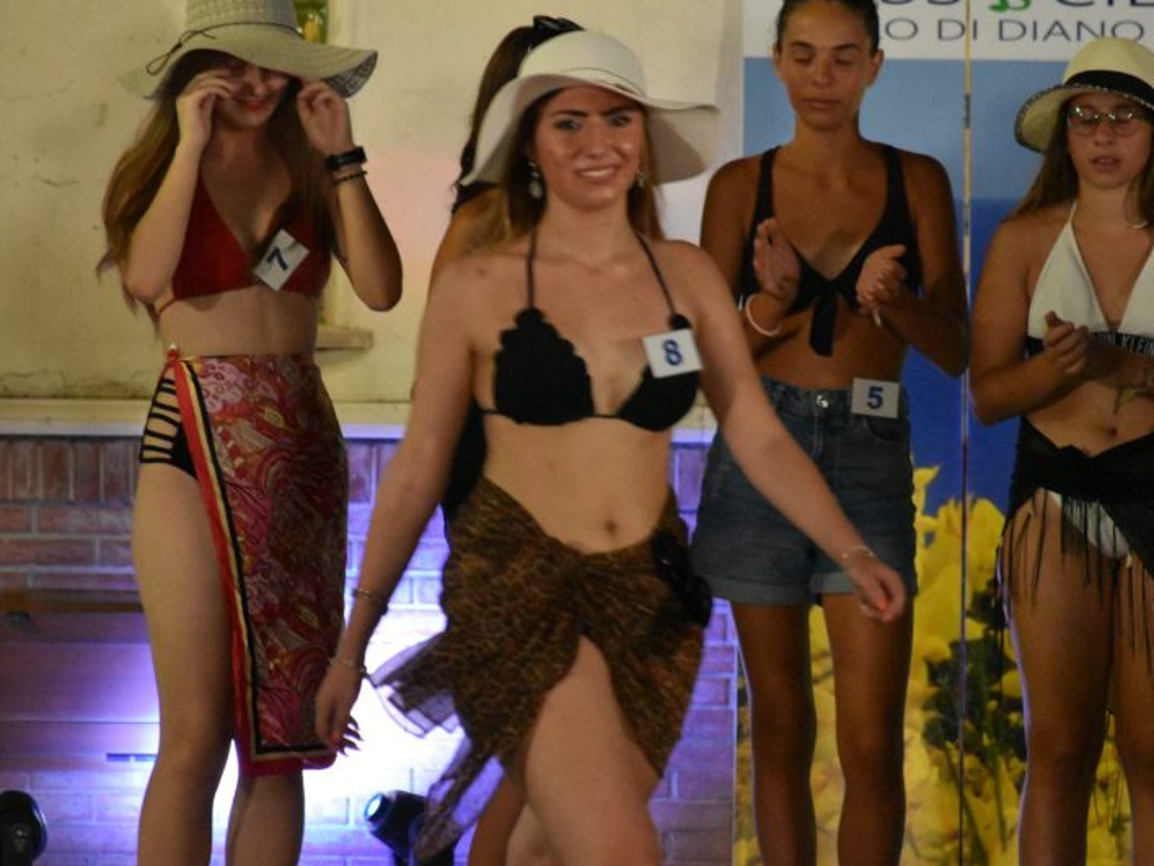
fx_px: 10868
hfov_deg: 6.1
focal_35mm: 326
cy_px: 433
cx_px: 567
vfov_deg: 4.6
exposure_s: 1/125
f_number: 5.6
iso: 9000
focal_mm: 200
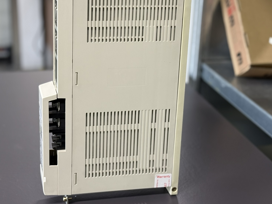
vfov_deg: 22.2
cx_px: 119
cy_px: 73
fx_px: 519
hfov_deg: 29.4
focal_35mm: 66
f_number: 1.78
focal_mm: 6.76
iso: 160
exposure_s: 1/50
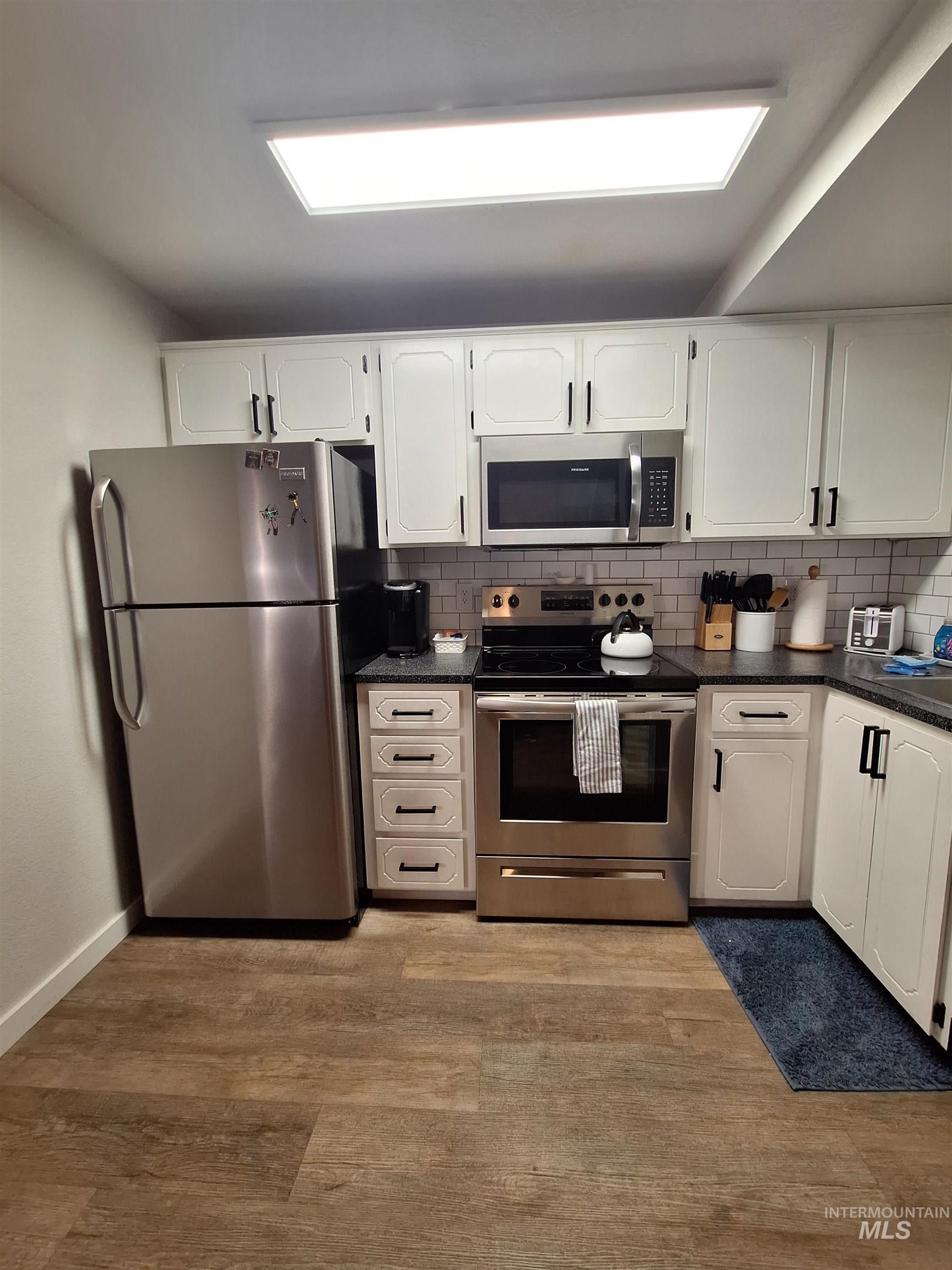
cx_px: 476
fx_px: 477
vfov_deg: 106.2
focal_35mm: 13
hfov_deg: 89.9
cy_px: 635
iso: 64
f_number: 2.2
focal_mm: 1.74
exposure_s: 1/60
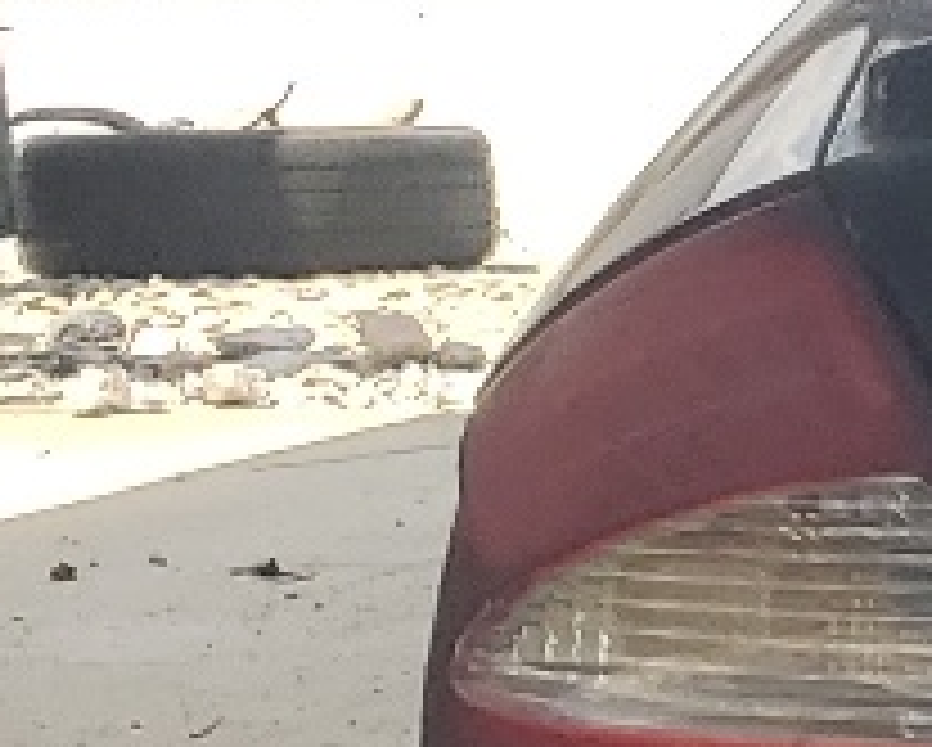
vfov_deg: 7.8
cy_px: 819
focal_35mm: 196
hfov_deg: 7.8
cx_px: 3237
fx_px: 5411
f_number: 1.5
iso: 50
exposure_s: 1/1250
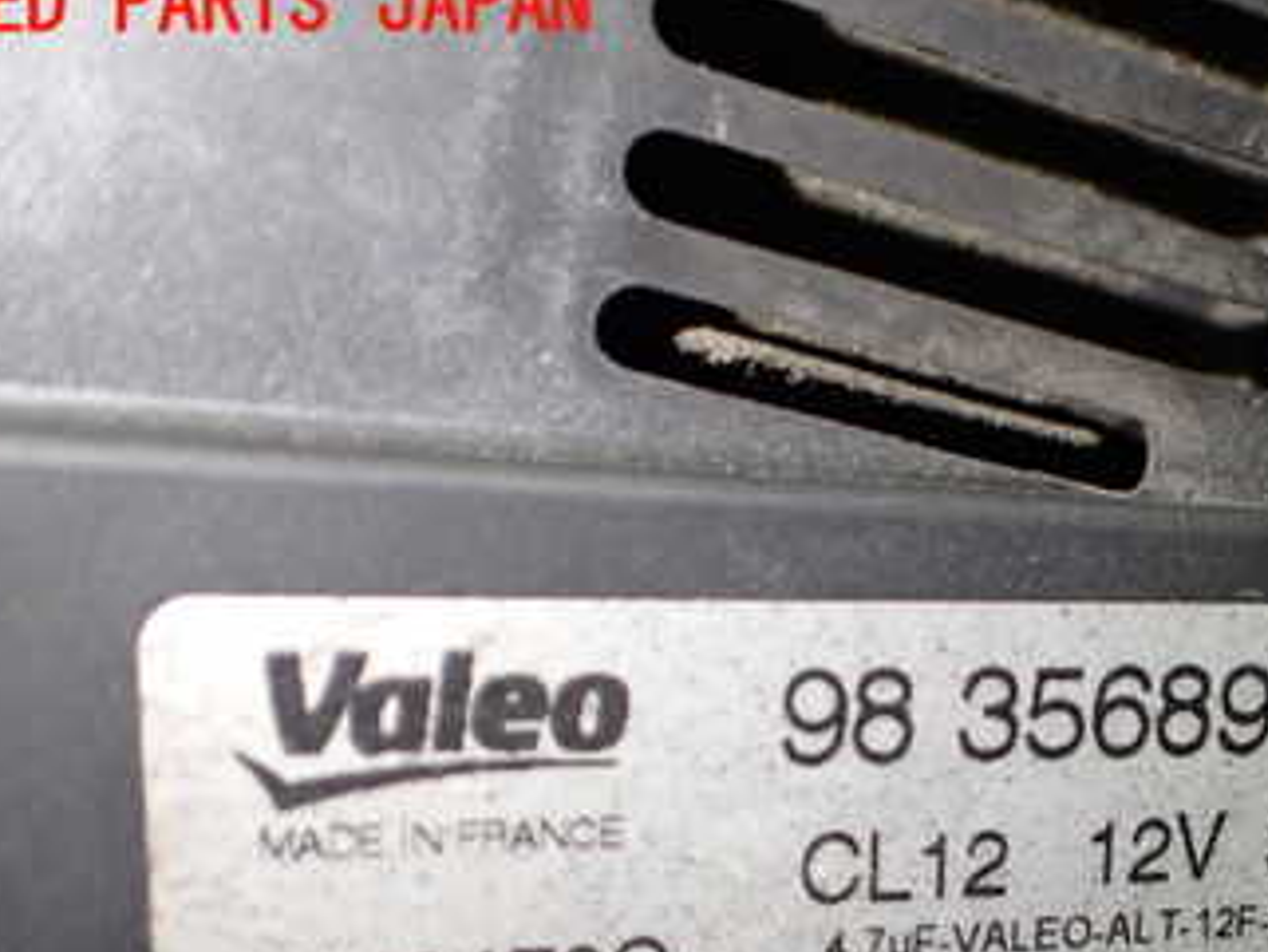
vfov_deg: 25.4
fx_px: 2052
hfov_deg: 33.1
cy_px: 845
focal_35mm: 56
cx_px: 1059
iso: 400
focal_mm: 5.4
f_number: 2.3
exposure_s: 1/125
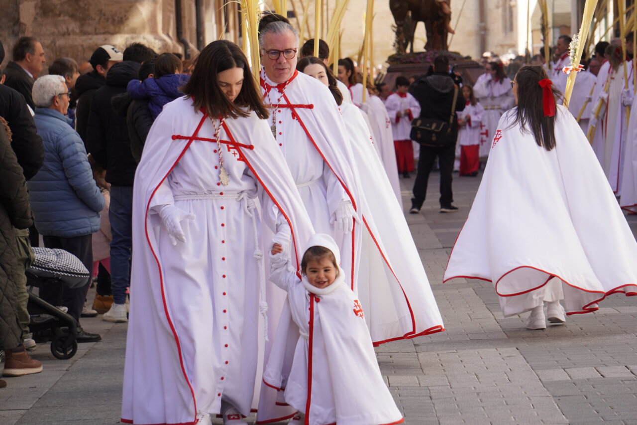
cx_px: 318
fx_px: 2919
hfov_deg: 12.5
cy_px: 212
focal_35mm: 165
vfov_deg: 8.3
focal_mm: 110
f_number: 5.6
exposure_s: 1/200
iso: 125
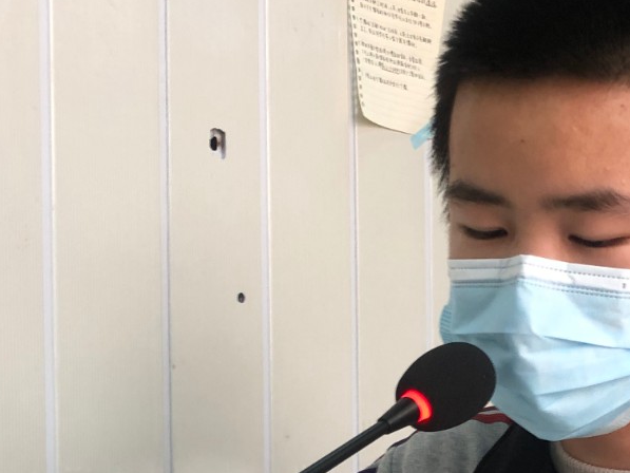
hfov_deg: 25.0
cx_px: 595
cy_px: 424
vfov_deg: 19.3
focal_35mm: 75
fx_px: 1365
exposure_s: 1/20
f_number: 1.8
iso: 40
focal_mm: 3.99
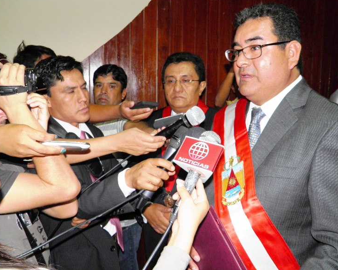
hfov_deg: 58.8
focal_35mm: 30
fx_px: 300
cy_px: 133
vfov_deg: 48.5
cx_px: 172
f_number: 2.8
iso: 100
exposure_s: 1/30
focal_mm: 4.9
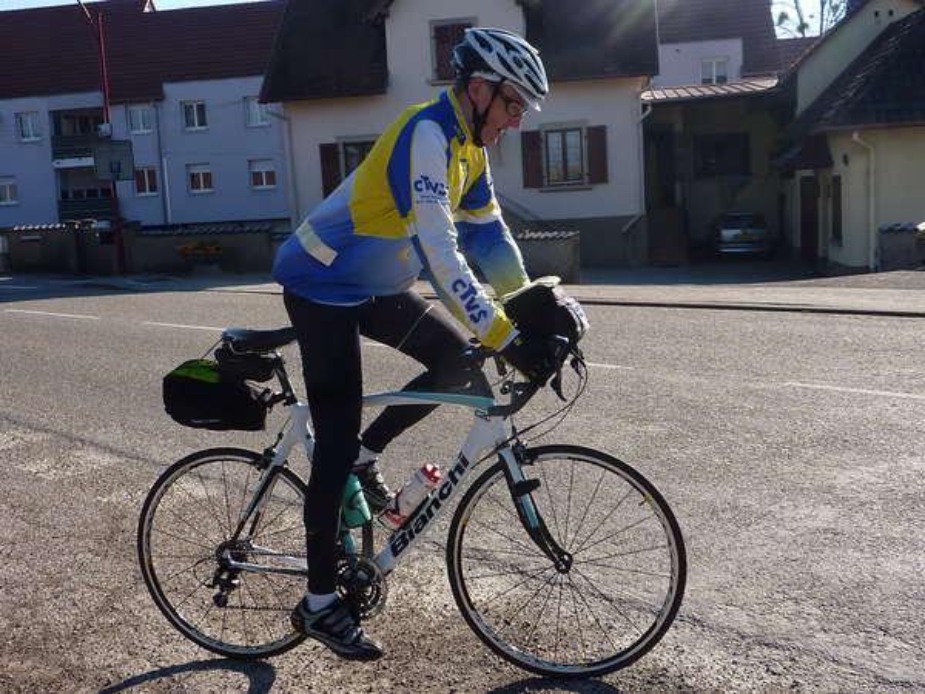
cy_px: 347
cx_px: 462
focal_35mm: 38
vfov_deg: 37.7
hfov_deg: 49.0
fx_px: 1015
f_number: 4
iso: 80
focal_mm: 4.4
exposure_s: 1/400
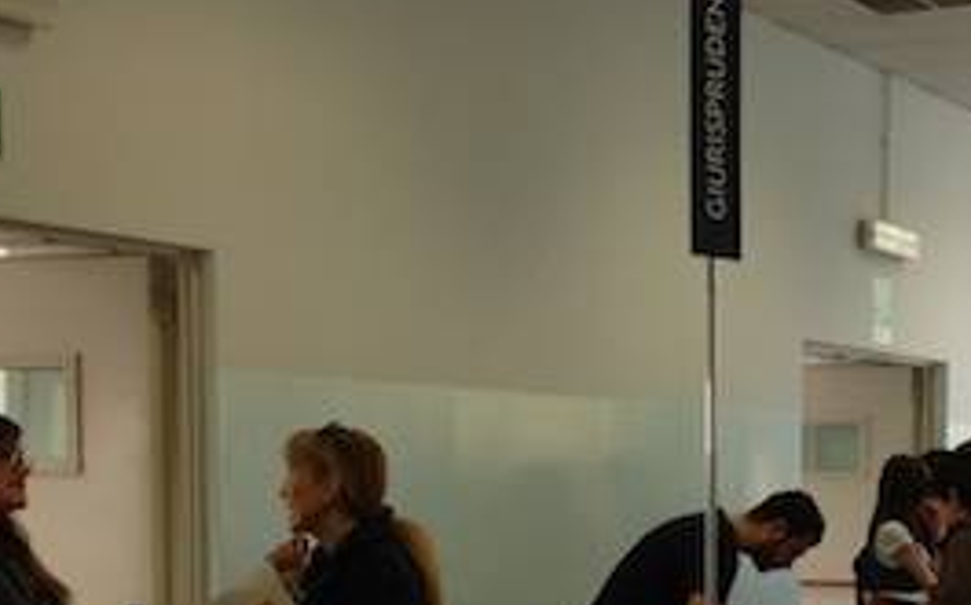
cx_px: 689
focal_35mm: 84
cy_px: 601
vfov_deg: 15.2
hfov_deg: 24.5
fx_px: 2221
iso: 64
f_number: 2.4
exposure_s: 1/30
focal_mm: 4.28
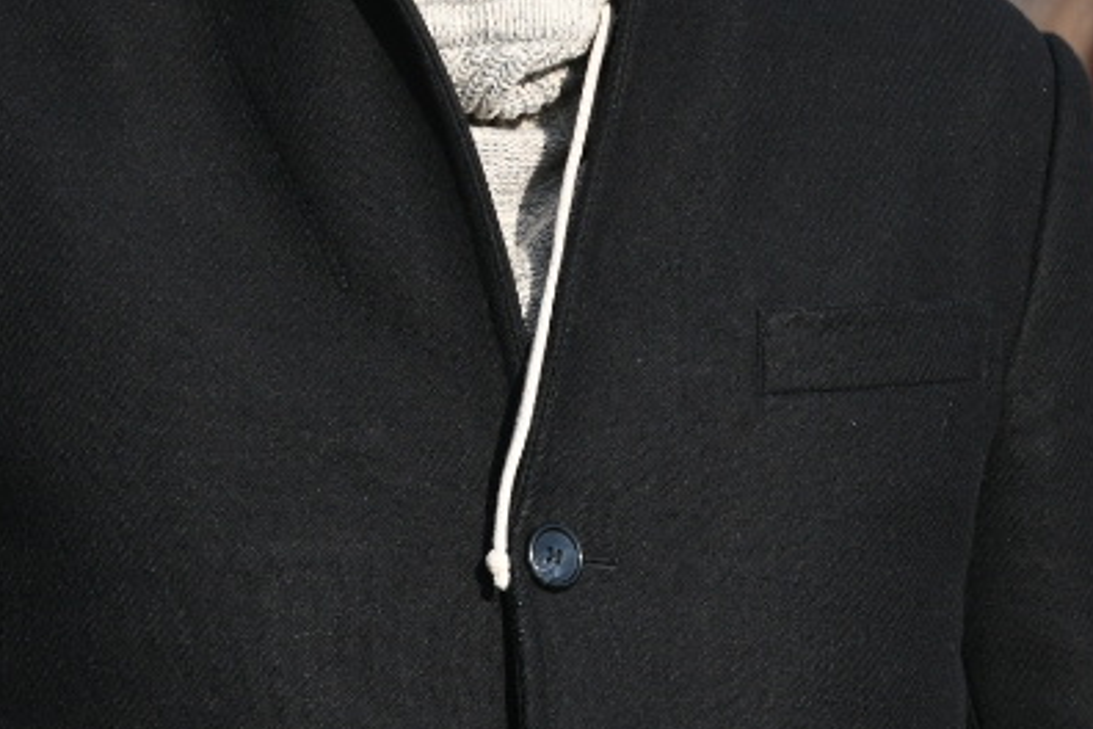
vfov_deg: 2.0
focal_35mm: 695
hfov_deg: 3.0
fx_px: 21099
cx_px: 483
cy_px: 8
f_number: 5.6
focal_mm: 170
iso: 1000
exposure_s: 1/4000
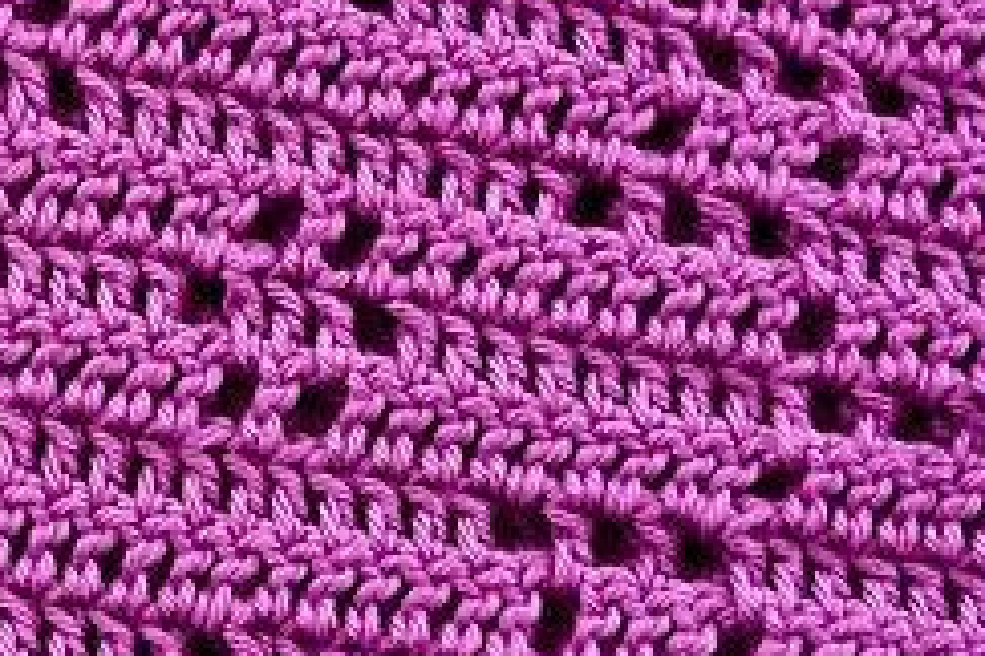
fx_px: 2955
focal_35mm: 108
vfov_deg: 12.6
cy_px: 480
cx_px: -93
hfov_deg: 18.2
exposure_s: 1/100
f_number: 4
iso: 2500
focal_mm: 27.5
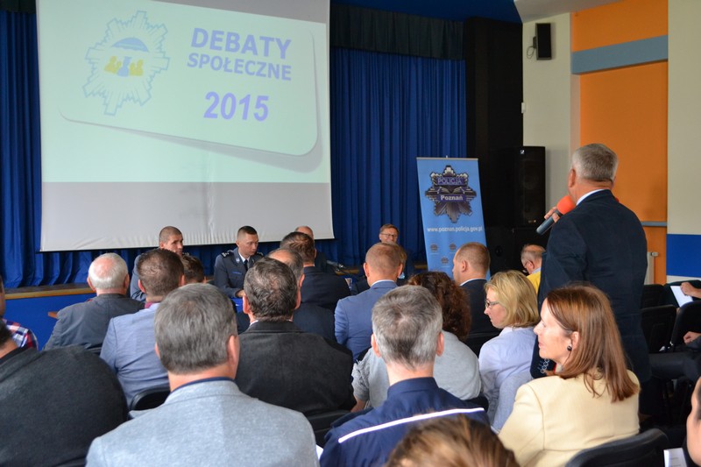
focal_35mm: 42
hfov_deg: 46.4
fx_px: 818
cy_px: 234
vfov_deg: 31.9
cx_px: 350
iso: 1250
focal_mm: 28
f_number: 4.5
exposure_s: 1/60
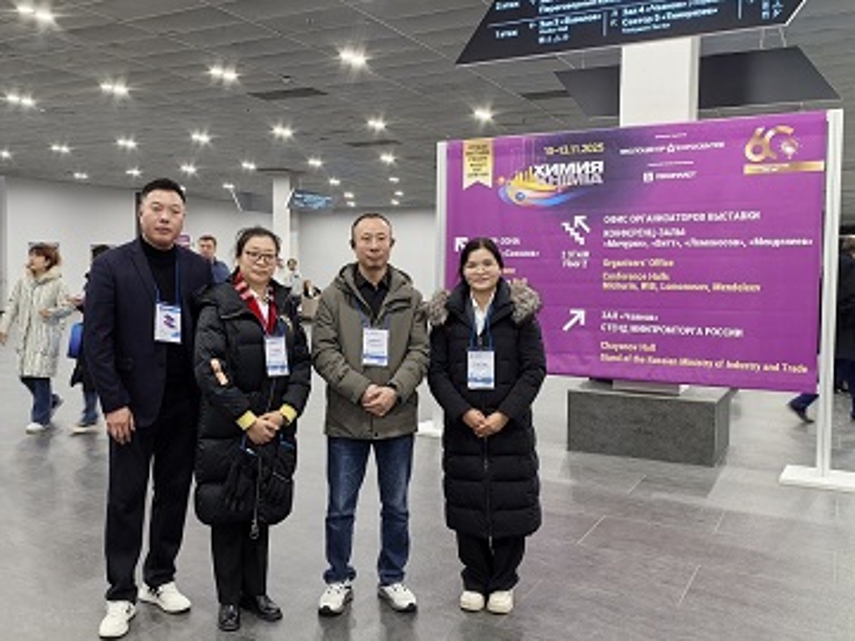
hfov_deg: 65.3
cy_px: 320
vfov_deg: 51.4
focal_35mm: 27
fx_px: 667
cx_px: 428
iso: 320
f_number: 4
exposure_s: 1/33.3
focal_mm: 6.98
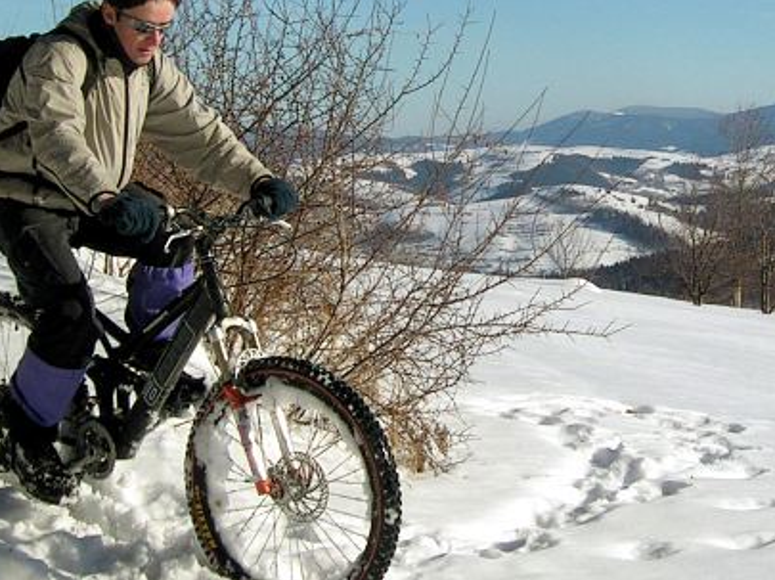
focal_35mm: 87
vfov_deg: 16.9
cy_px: 205
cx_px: 515
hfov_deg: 22.4
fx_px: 1946
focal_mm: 6.7
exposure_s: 1/868
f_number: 5.1
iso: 50
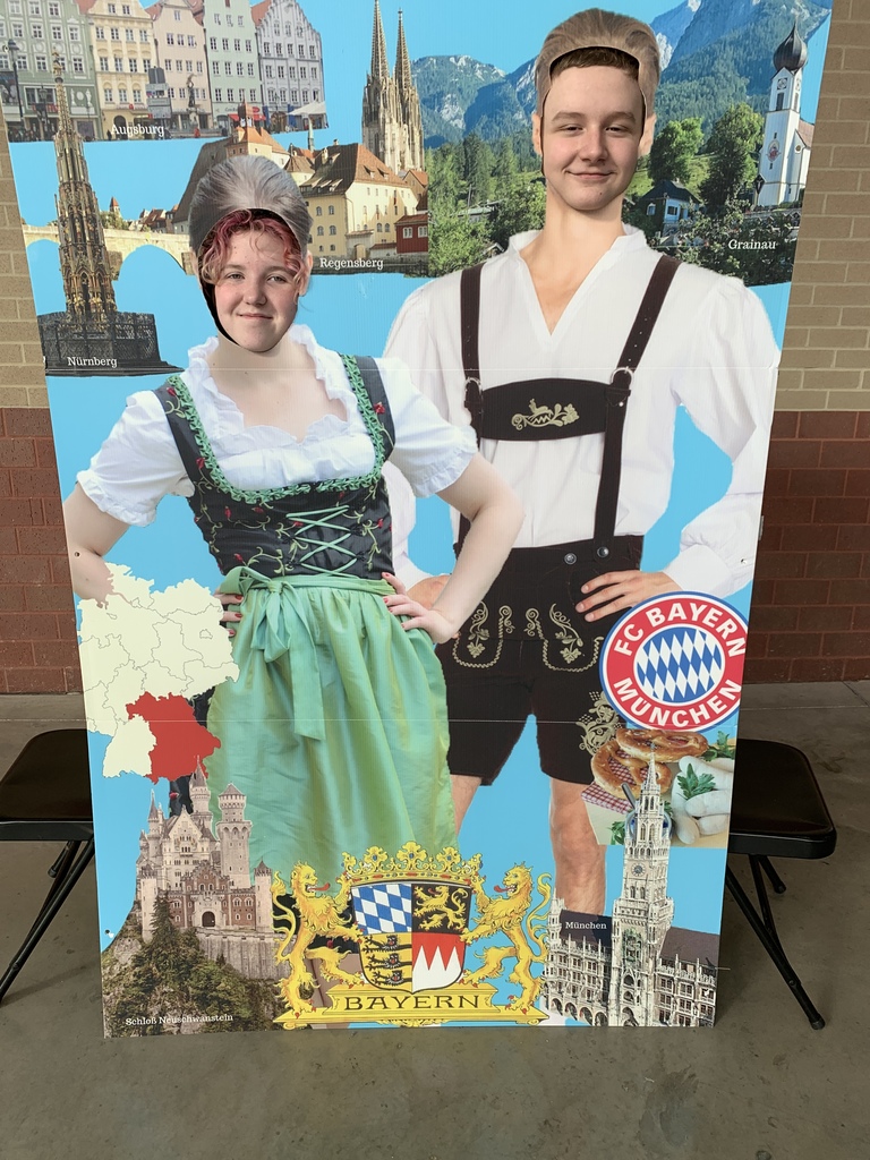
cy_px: 580
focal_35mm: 26
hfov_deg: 53.1
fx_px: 871
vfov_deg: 67.3
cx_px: 435
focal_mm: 4.25
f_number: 1.8
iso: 25
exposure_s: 1/371
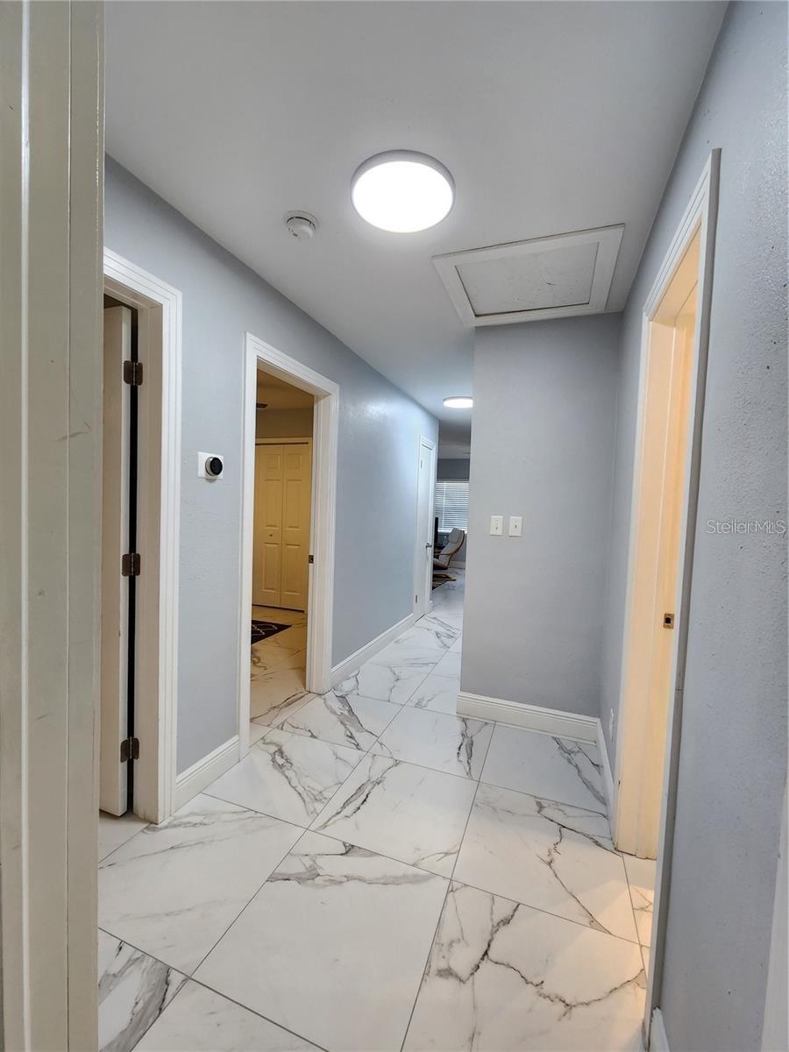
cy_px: 526
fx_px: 395
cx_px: 394
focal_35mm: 13
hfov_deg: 89.9
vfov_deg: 106.2
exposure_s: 1/60
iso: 200
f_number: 2.2
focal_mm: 2.2
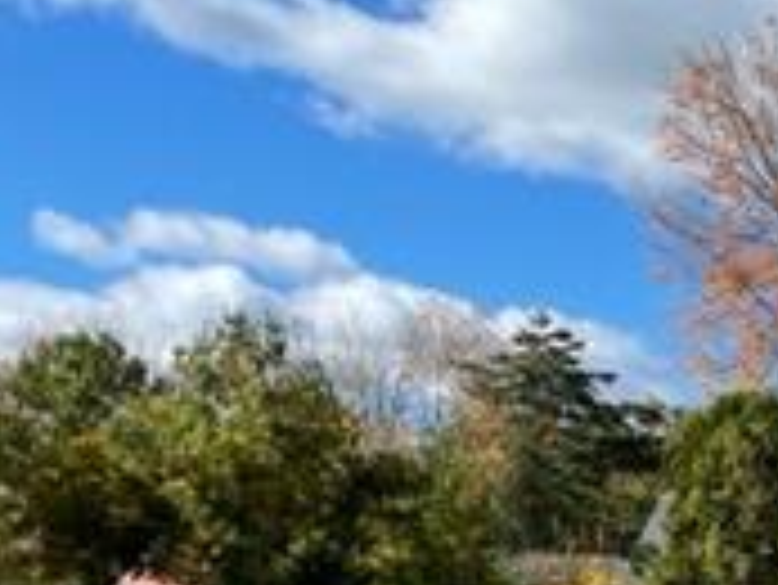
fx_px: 2159
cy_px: 788
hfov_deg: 18.0
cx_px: 1205
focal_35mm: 96
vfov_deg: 14.7
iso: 32
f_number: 1.6
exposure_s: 1/2747
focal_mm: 4.2
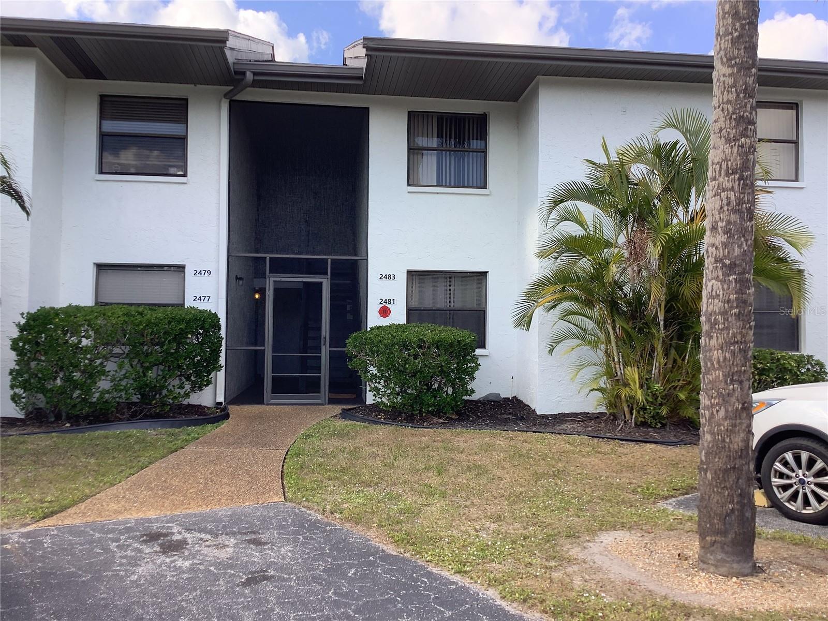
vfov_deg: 45.4
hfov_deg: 58.4
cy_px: 310
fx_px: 742
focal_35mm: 31
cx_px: 414
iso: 25
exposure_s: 1/240
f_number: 2.4
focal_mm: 3.3
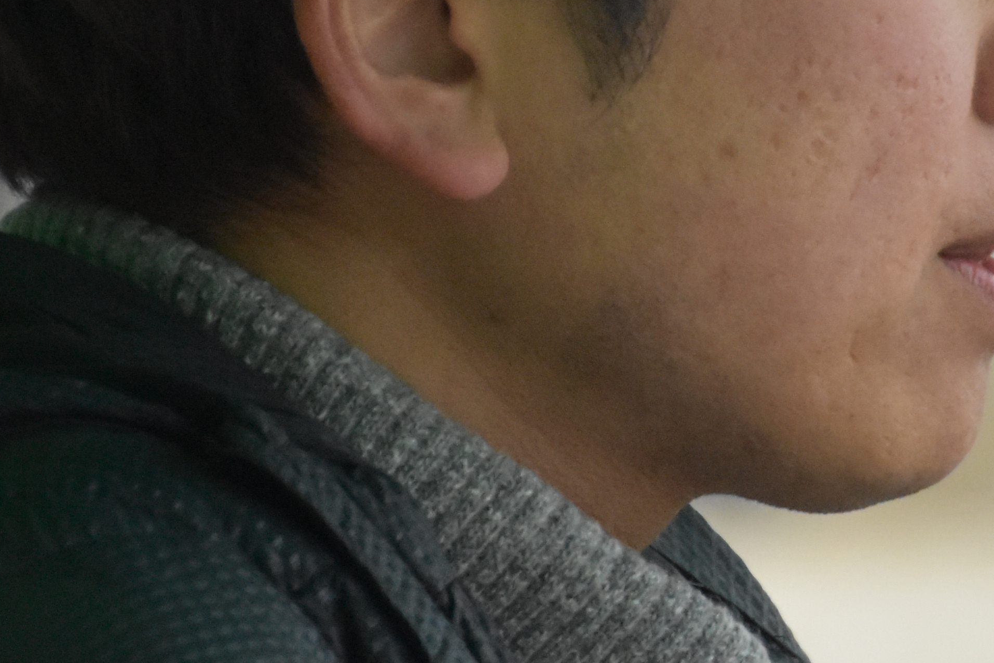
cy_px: 225
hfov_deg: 2.1
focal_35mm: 987
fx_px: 27252
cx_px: 976
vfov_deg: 1.4
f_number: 6.3
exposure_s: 1/1000
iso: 4000
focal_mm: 210
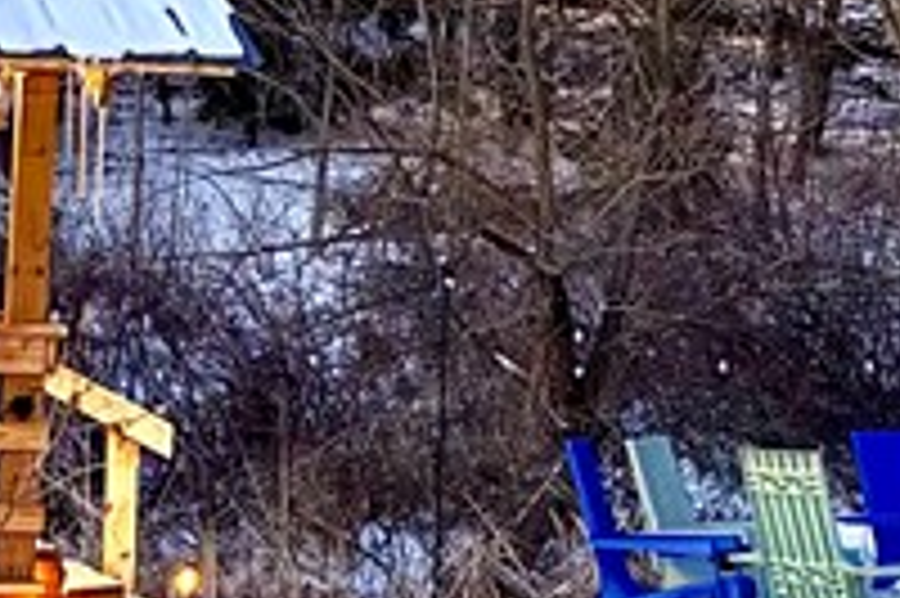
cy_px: 216
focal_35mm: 128
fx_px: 3197
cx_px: 446
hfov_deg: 16.0
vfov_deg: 10.7
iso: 2500
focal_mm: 6.76
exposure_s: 1/9
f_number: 1.78
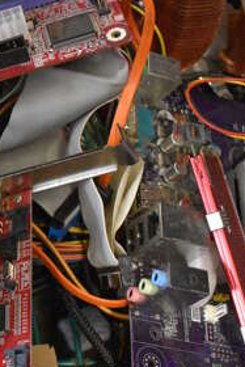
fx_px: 897
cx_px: -153
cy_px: 154
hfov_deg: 14.2
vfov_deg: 23.1
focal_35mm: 88
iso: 4000
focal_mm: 18
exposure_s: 1/125
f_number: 3.5
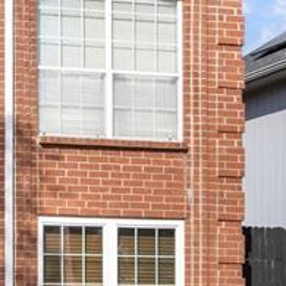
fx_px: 1253
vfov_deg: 12.9
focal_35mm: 134
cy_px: 264
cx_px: -176
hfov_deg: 12.2
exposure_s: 1/125
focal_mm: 30
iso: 640
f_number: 7.1
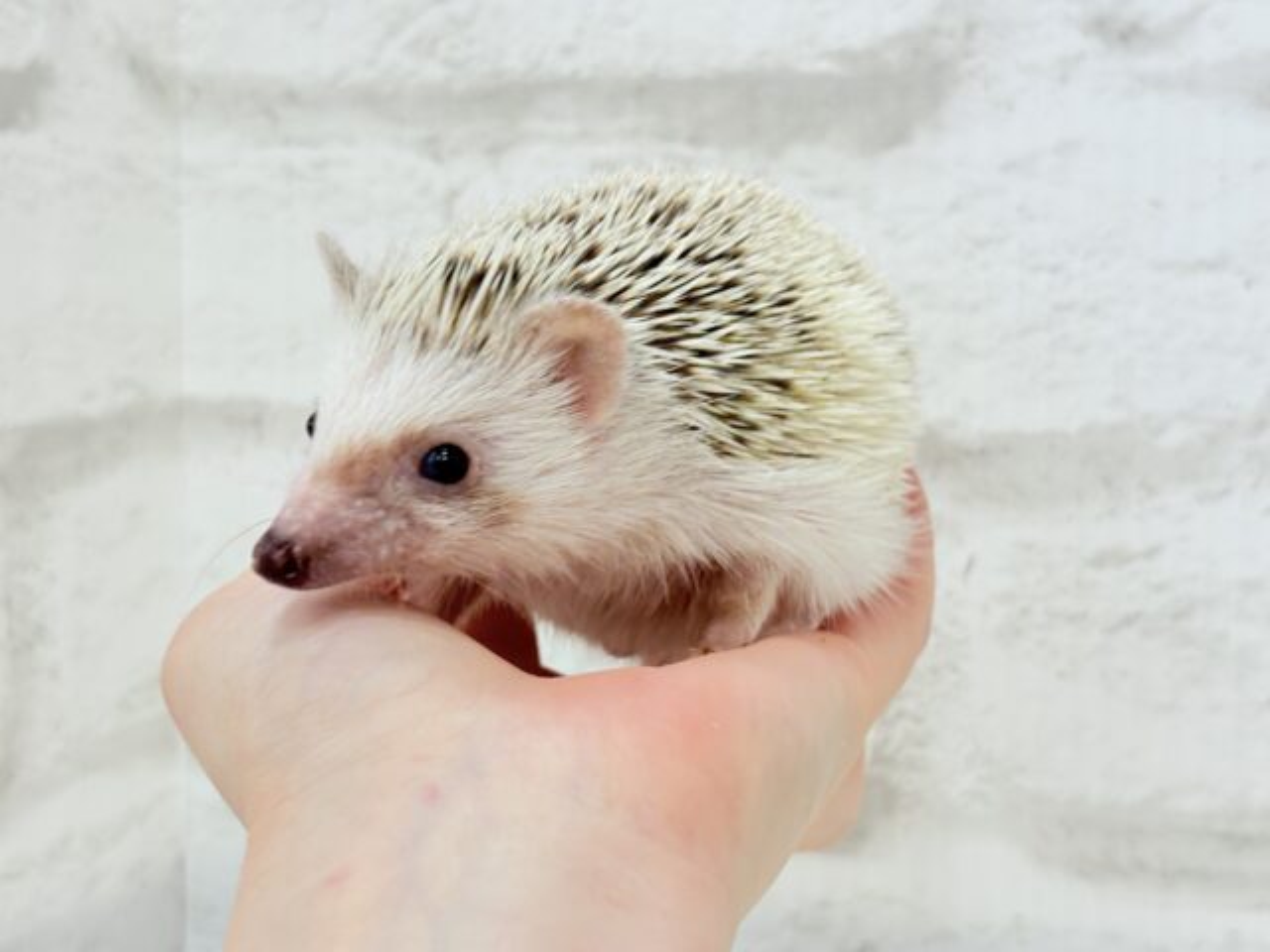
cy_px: 476
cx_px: 635
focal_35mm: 52
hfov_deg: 36.8
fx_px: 1908
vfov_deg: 28.0
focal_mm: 5.96
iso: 50
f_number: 1.6
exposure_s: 1/50
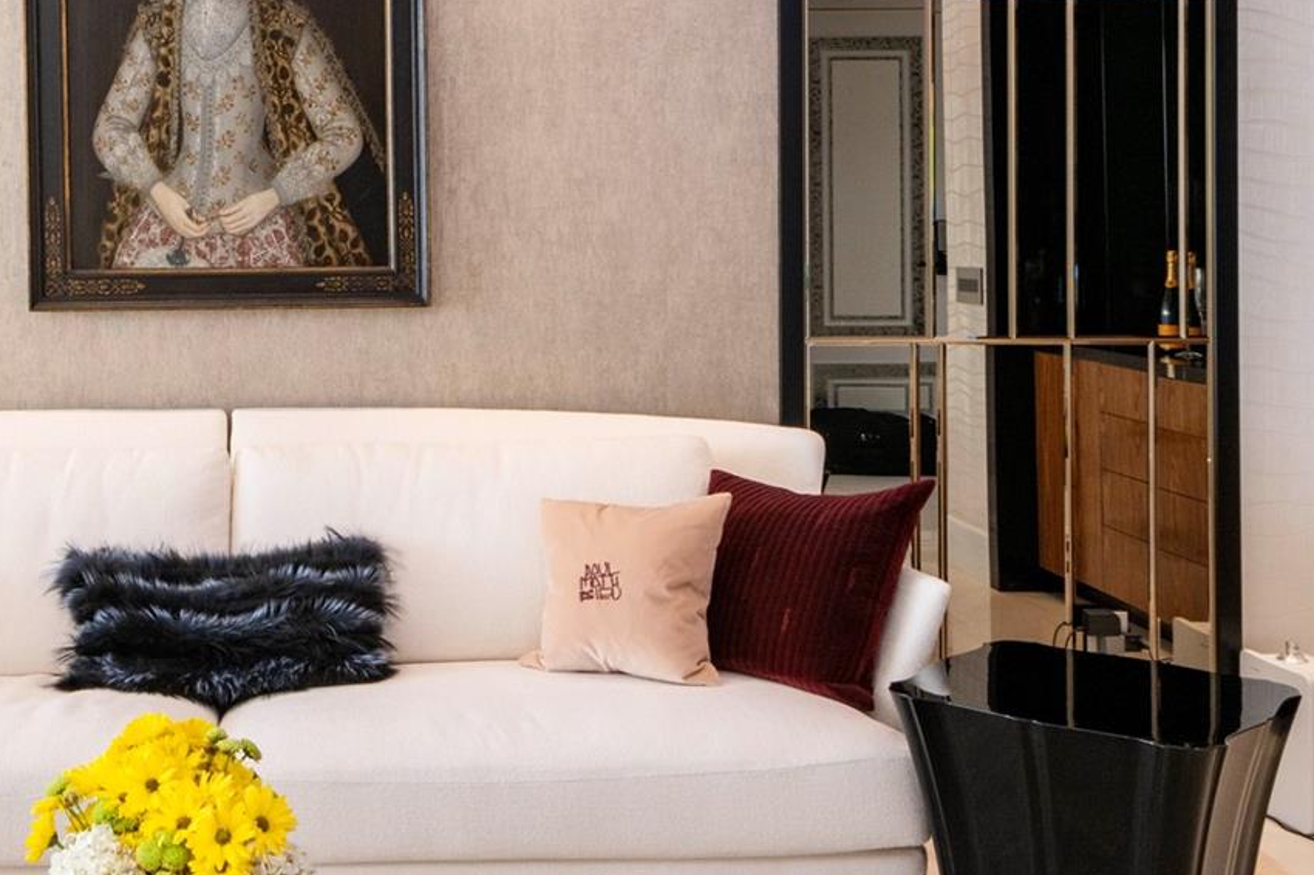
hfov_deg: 55.1
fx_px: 1167
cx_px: 286
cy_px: 444
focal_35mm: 32
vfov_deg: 41.1
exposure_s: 1/13
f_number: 11
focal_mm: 17
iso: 250
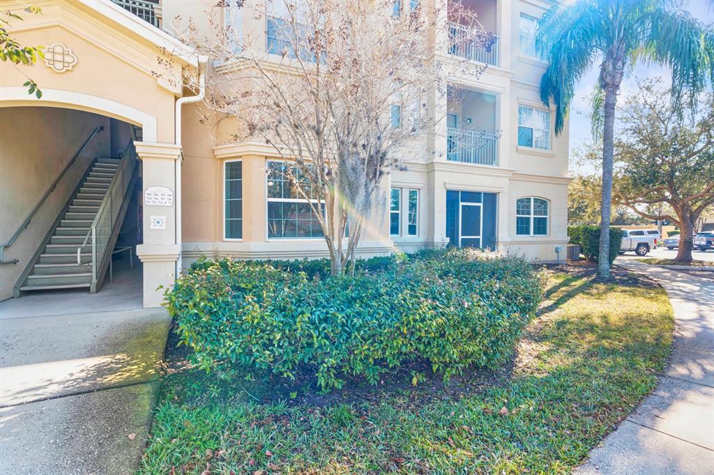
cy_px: 238
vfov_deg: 70.4
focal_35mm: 17
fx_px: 337
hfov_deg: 93.3
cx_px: 357
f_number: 8
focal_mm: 17
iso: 250
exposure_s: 1/13
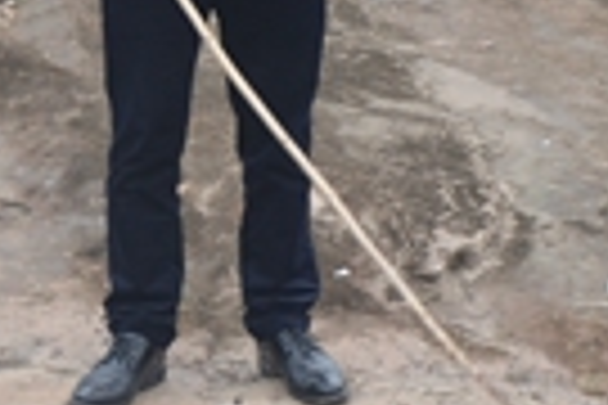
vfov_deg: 4.9
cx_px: 72
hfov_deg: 7.4
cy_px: -61
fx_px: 4678
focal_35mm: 277
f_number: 5.6
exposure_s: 1/125
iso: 400
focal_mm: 50
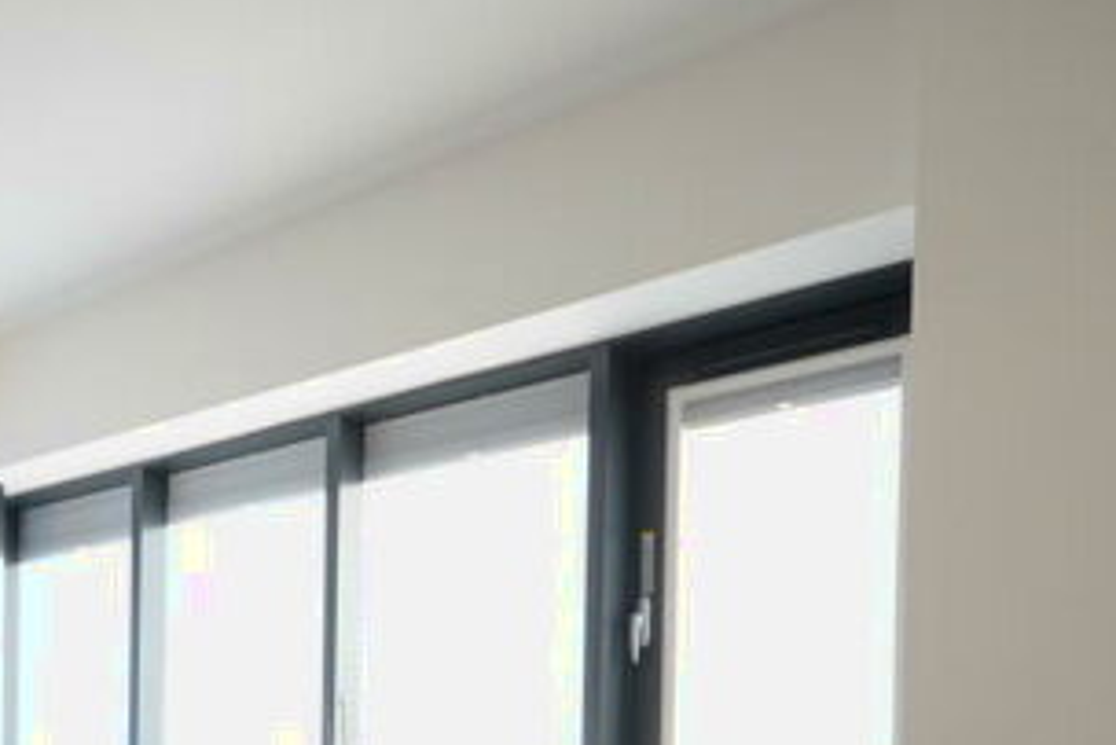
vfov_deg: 30.3
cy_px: 820
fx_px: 1227
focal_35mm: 40
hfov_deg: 46.0
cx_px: 202
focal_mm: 11.5
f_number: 4.2
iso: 500
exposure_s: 1/100
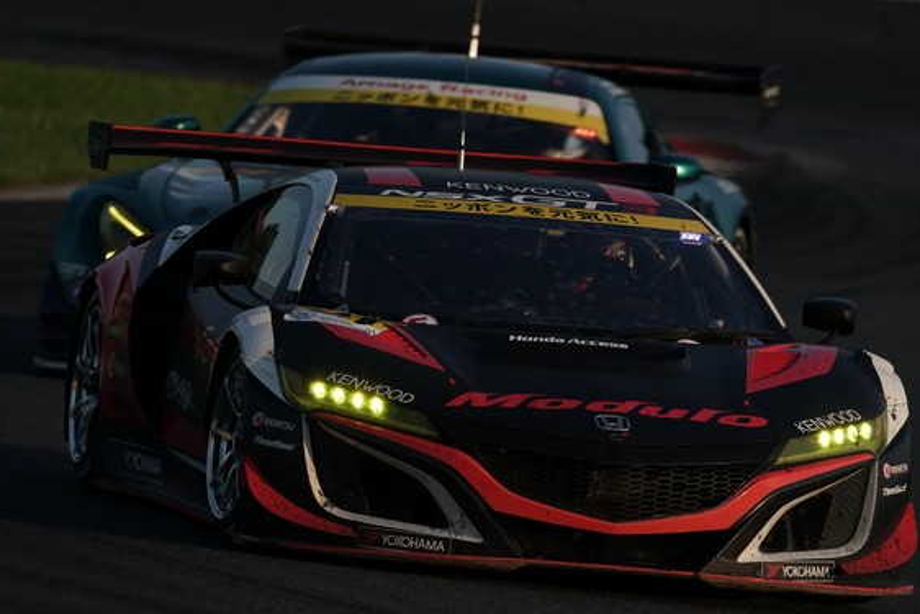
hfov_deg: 2.7
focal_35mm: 768
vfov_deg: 1.8
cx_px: 494
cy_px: 313
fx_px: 19631
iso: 200
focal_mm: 600
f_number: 7.1
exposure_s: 1/800
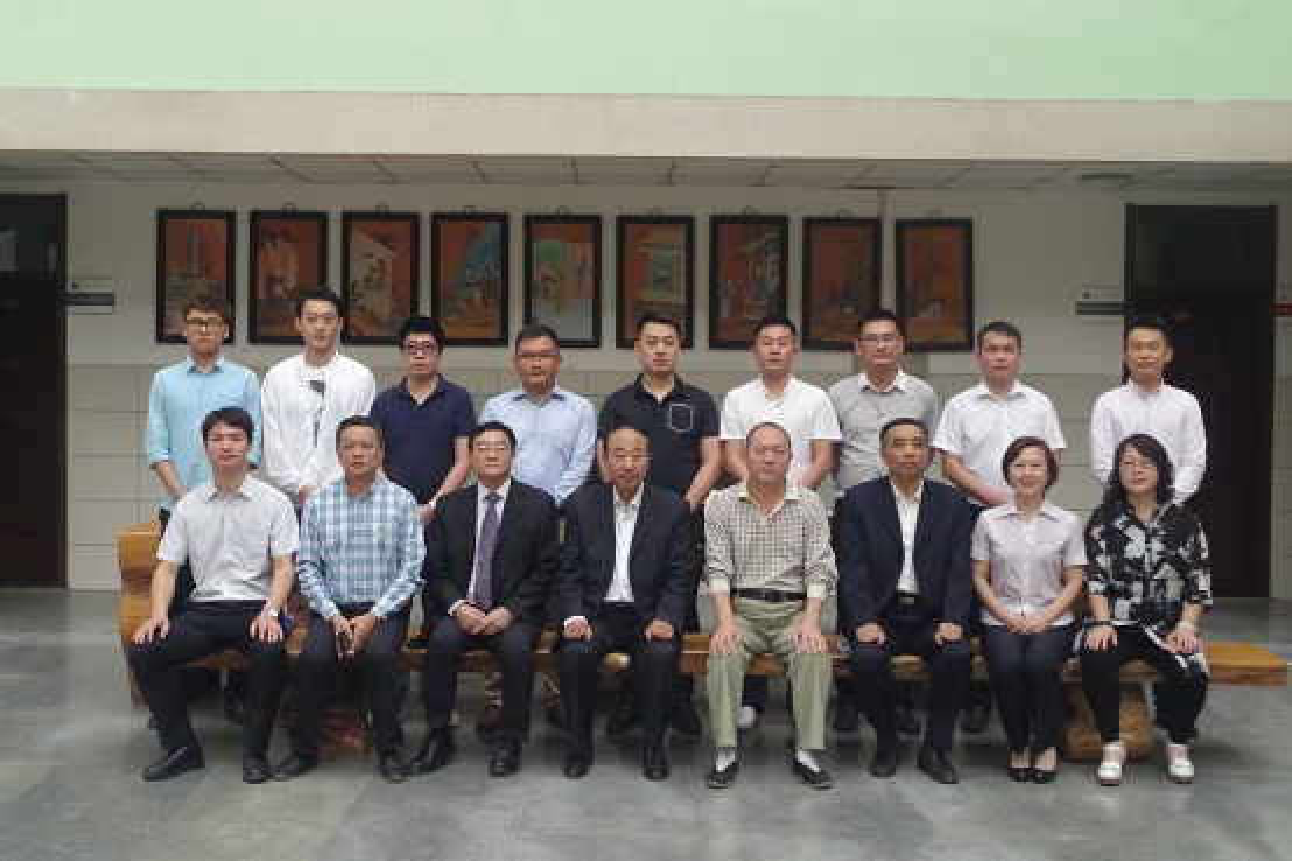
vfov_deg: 29.2
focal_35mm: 46
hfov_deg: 42.8
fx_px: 1650
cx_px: 646
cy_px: 430
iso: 3200
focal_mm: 30.63
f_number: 5.6
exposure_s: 1/1000
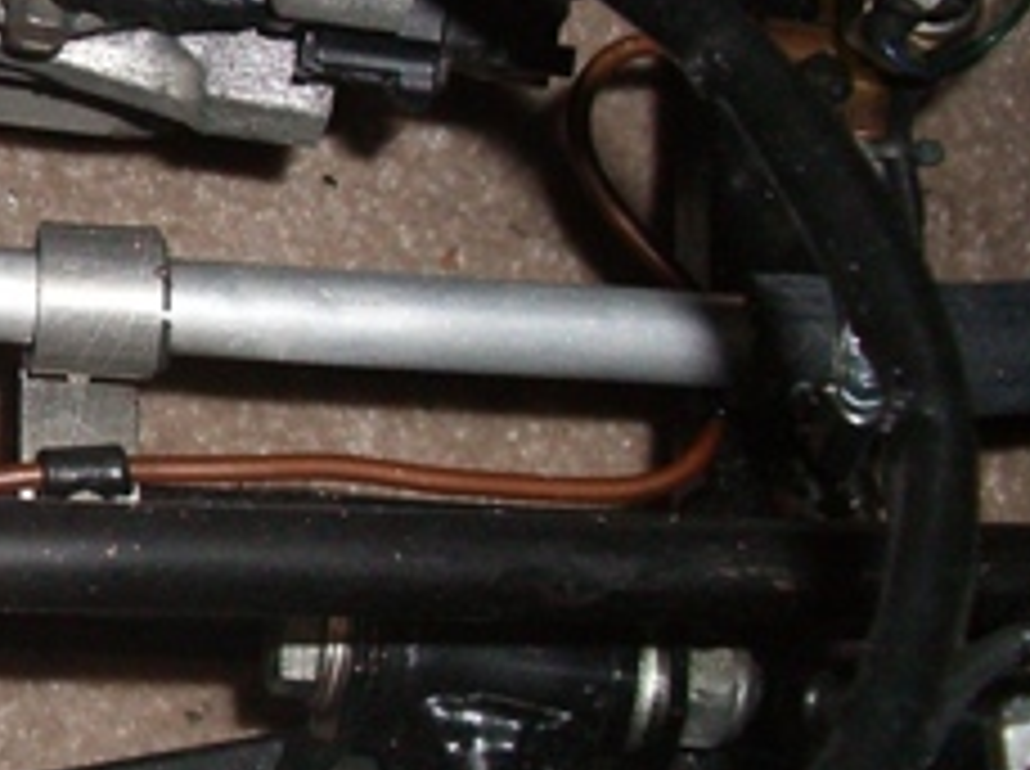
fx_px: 2911
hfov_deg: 18.5
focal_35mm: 98
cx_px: -342
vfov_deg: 15.0
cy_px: 275
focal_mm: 5.8
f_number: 2.6
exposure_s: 1/60
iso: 200
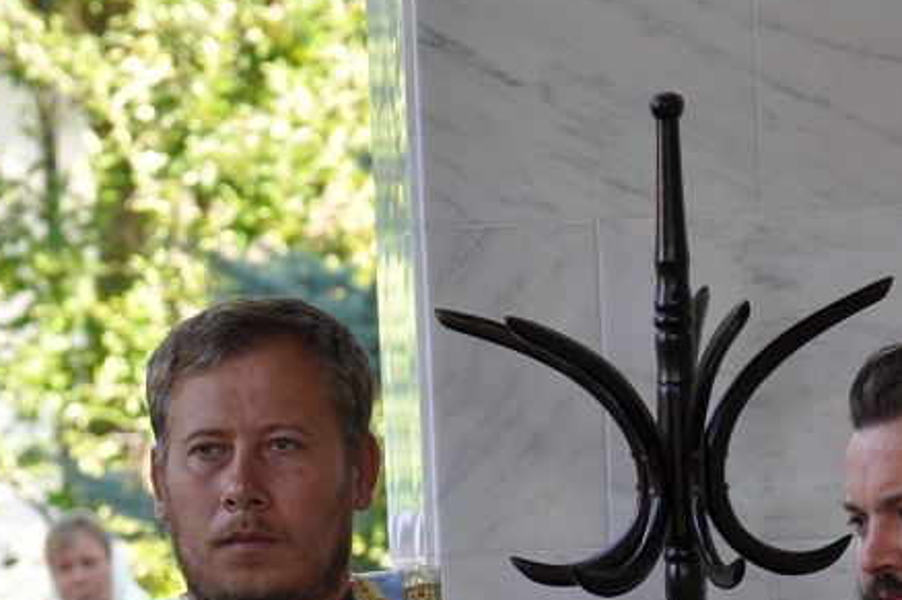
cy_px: 809
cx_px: 451
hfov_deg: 4.8
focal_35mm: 431
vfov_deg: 3.2
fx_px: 10796
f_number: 5.6
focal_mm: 105
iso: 250
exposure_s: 1/60
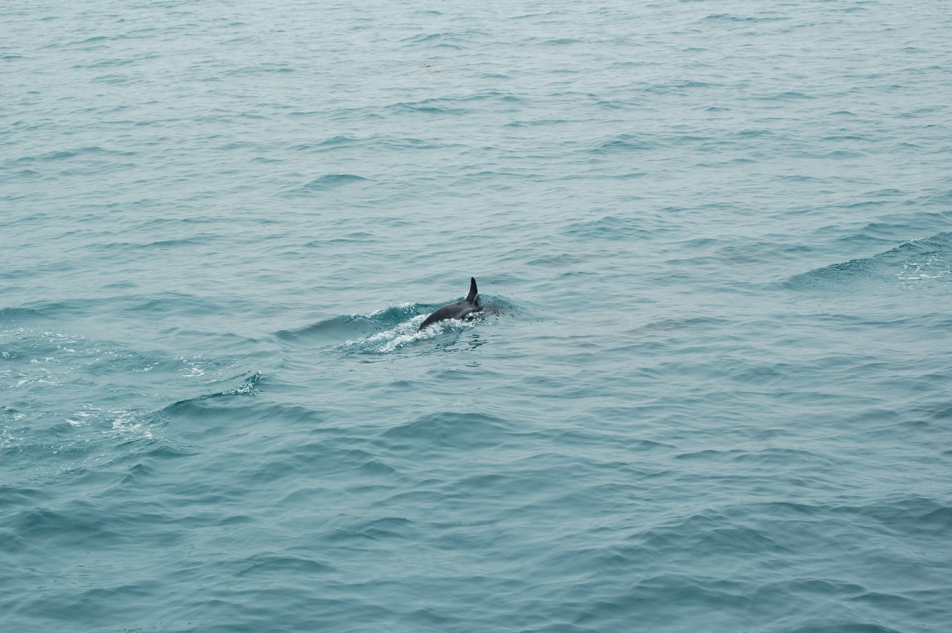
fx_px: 2219
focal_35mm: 84
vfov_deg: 16.2
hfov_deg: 24.2
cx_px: 476
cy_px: 316
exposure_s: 1/400
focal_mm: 56
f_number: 11
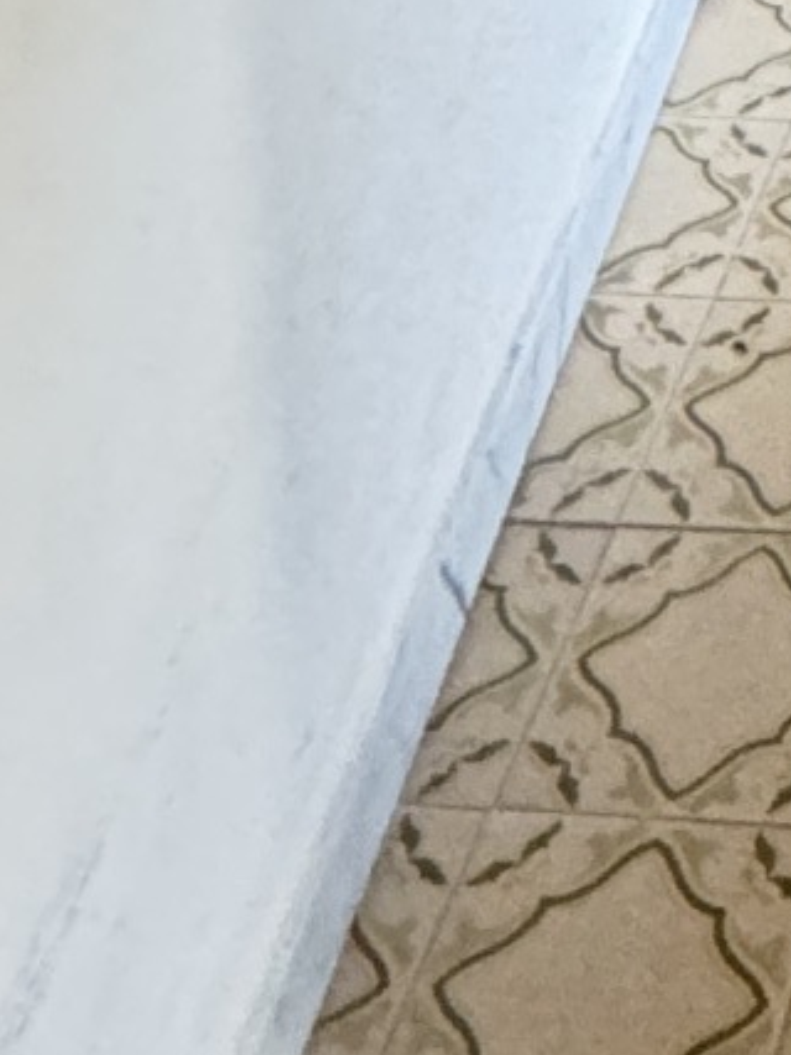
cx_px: 1342
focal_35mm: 84
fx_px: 2561
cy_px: -1198
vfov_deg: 16.3
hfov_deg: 15.5
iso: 500
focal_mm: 2.22
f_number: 2.2
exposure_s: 1/60
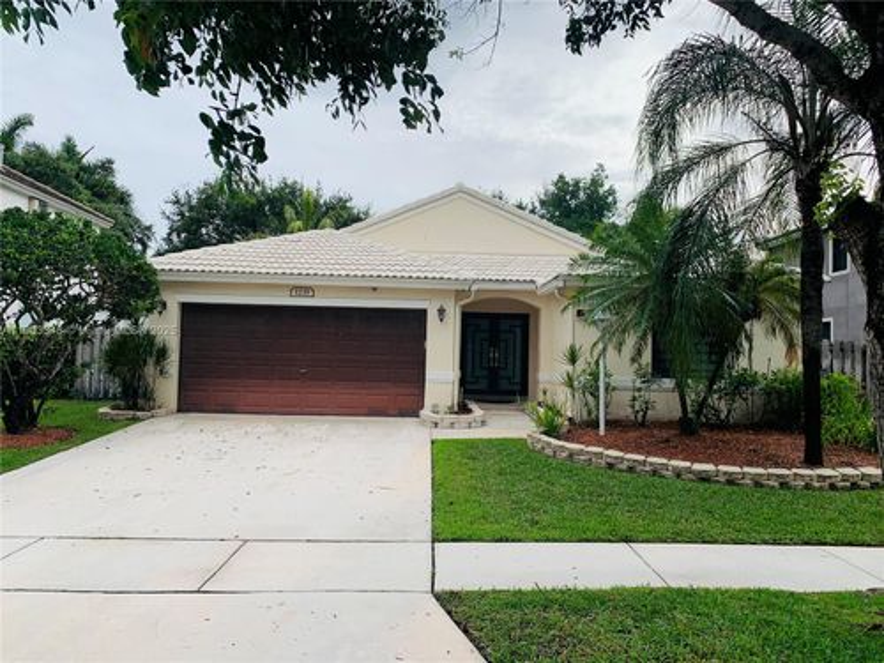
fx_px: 664
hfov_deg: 67.3
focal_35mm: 26
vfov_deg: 53.1
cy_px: 332
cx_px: 442
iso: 25
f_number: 1.8
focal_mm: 4.25
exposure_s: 1/2033
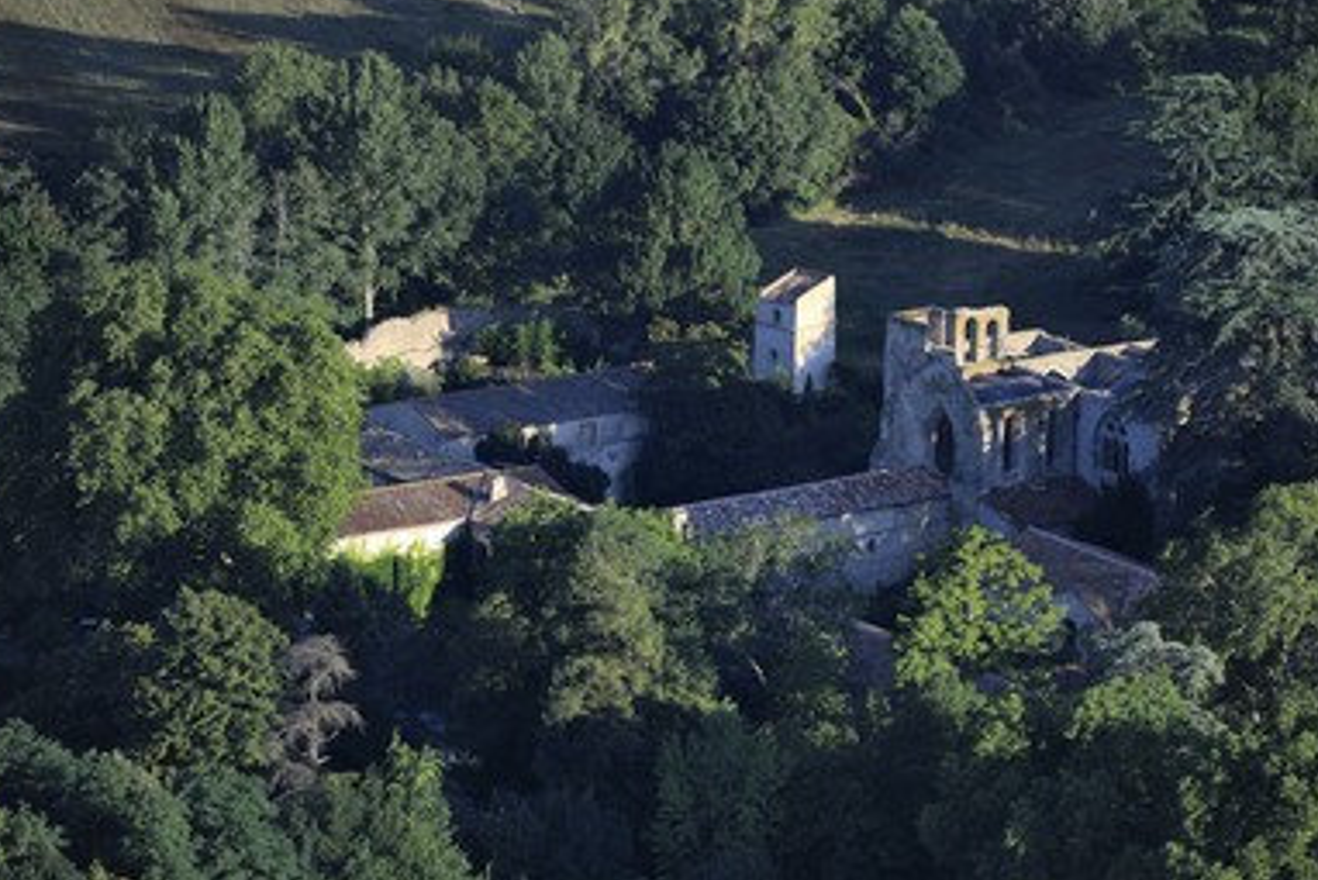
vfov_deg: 6.3
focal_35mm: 220
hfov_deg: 9.4
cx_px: 621
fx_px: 8057
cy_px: 428
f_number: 5
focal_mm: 200
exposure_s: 1/800
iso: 400
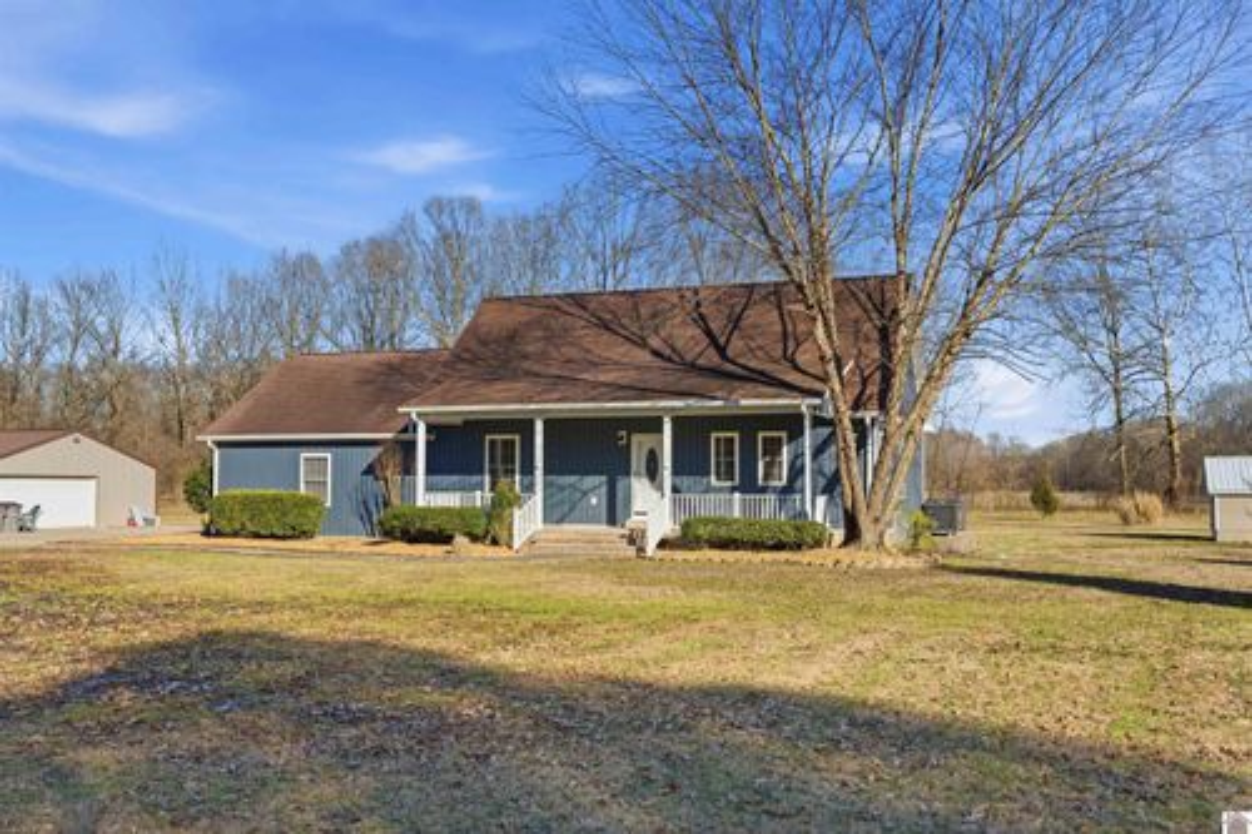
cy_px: 417
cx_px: 626
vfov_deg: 37.8
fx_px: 1217
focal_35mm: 35
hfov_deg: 54.5
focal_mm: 35
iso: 400
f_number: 8
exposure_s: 1/8000
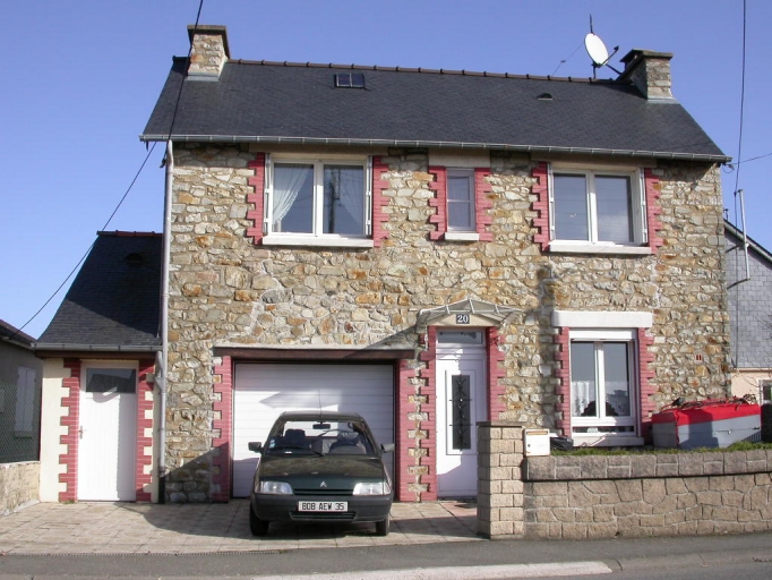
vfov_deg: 37.7
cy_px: 290
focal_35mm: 38
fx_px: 848
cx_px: 386
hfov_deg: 49.0
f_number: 7.5
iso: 100
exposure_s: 1/306
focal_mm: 7.85
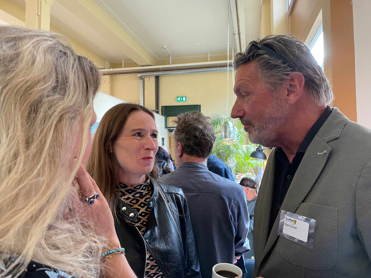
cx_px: 186
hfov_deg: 67.3
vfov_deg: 53.1
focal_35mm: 26
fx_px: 279
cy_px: 139
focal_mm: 4.2
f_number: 1.6
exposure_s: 1/60
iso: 160
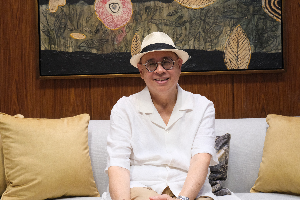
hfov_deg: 46.4
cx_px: 150
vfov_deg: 31.9
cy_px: 100
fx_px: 350
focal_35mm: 42
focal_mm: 28
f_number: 4.5
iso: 6400
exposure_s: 1/60
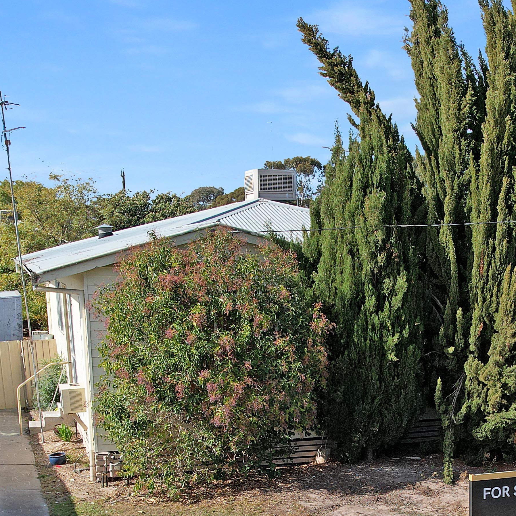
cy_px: 473
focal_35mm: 57
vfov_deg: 28.8
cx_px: 389
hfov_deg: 29.6
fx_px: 961
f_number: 2.8
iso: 120
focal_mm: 8.38
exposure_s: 1/1600
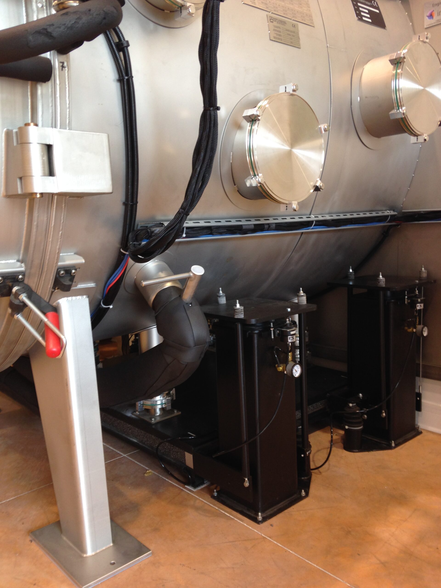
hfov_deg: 42.9
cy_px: 294
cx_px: 220
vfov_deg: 55.4
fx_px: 561
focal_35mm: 33
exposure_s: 1/20
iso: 64
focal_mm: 4.12
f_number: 2.4
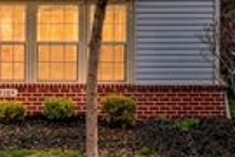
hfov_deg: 35.0
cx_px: 5
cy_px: -106
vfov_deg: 20.4
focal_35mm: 52
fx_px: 339
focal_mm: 14
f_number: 11
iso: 200
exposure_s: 1/125
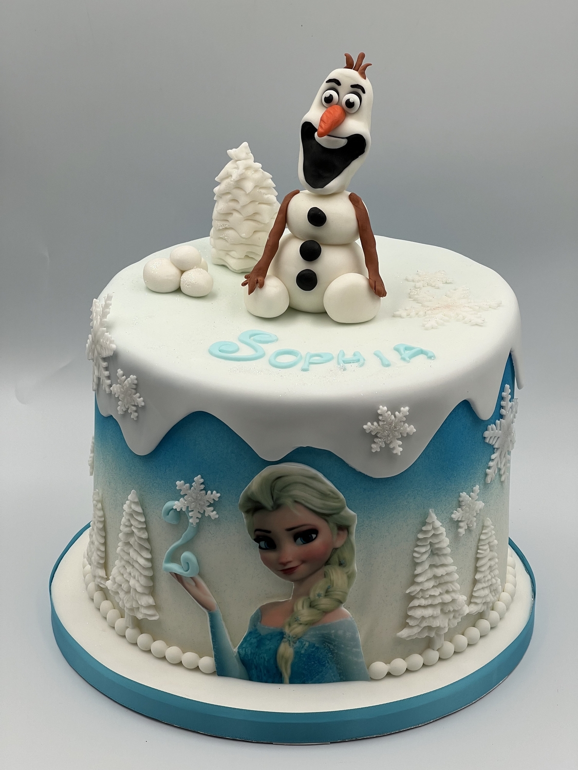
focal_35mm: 77
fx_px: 1714
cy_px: 385
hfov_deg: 19.1
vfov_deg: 25.3
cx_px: 289
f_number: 2.8
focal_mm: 9
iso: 32
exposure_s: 1/138
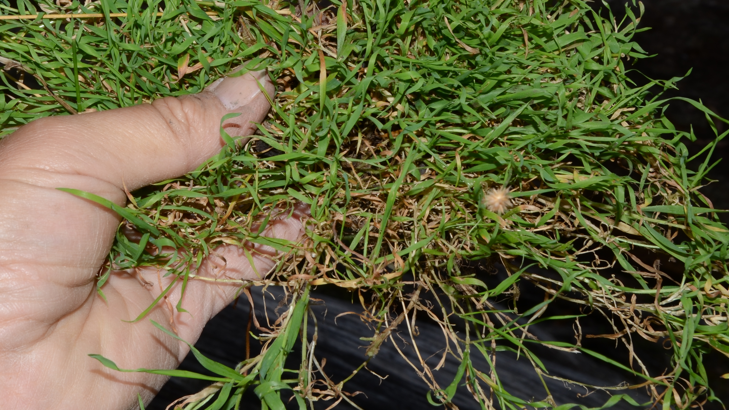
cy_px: 58
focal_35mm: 93
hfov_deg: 22.7
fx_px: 1798
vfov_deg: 12.9
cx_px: 200
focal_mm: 38
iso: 100
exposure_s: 1/50
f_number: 16
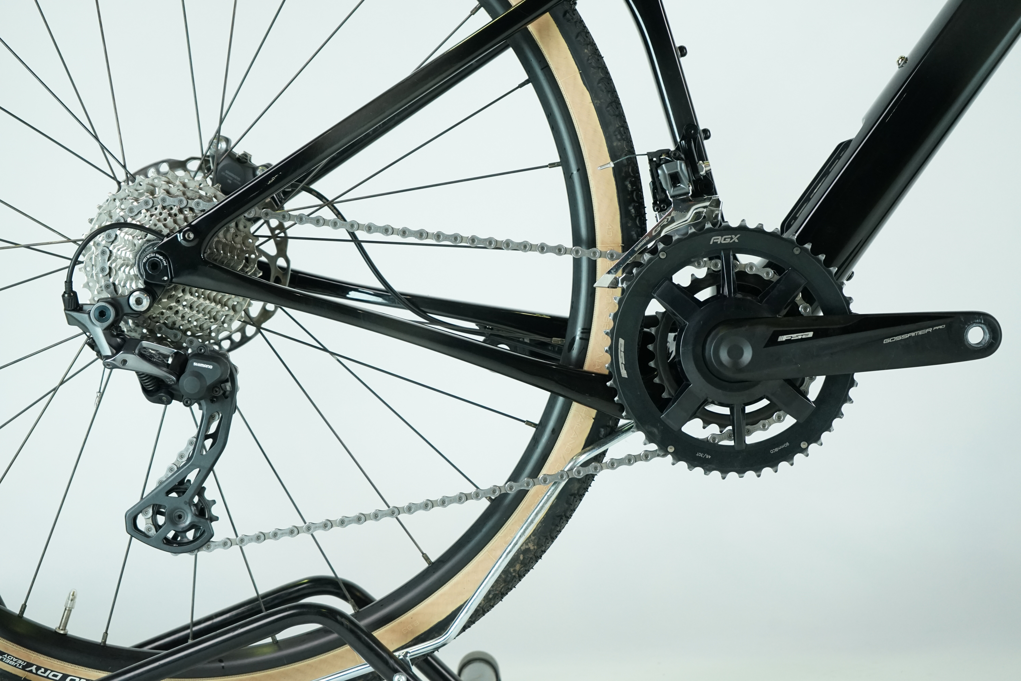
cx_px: 510
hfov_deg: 28.8
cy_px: 340
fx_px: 1985
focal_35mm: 70
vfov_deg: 19.5
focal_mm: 70
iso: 2000
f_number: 5.6
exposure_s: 1/200
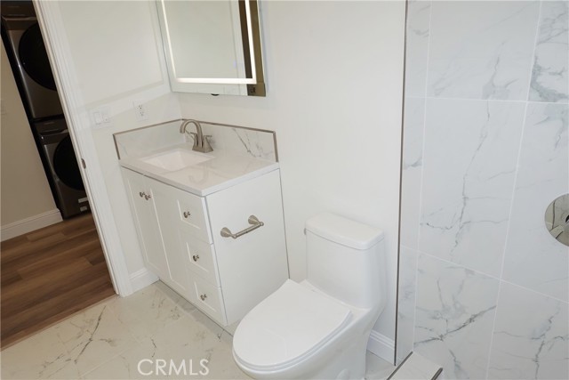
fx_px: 379
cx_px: 284
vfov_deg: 53.2
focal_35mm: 24
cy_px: 190
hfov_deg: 73.7
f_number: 2.8
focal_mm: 9
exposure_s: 1/125
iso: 100
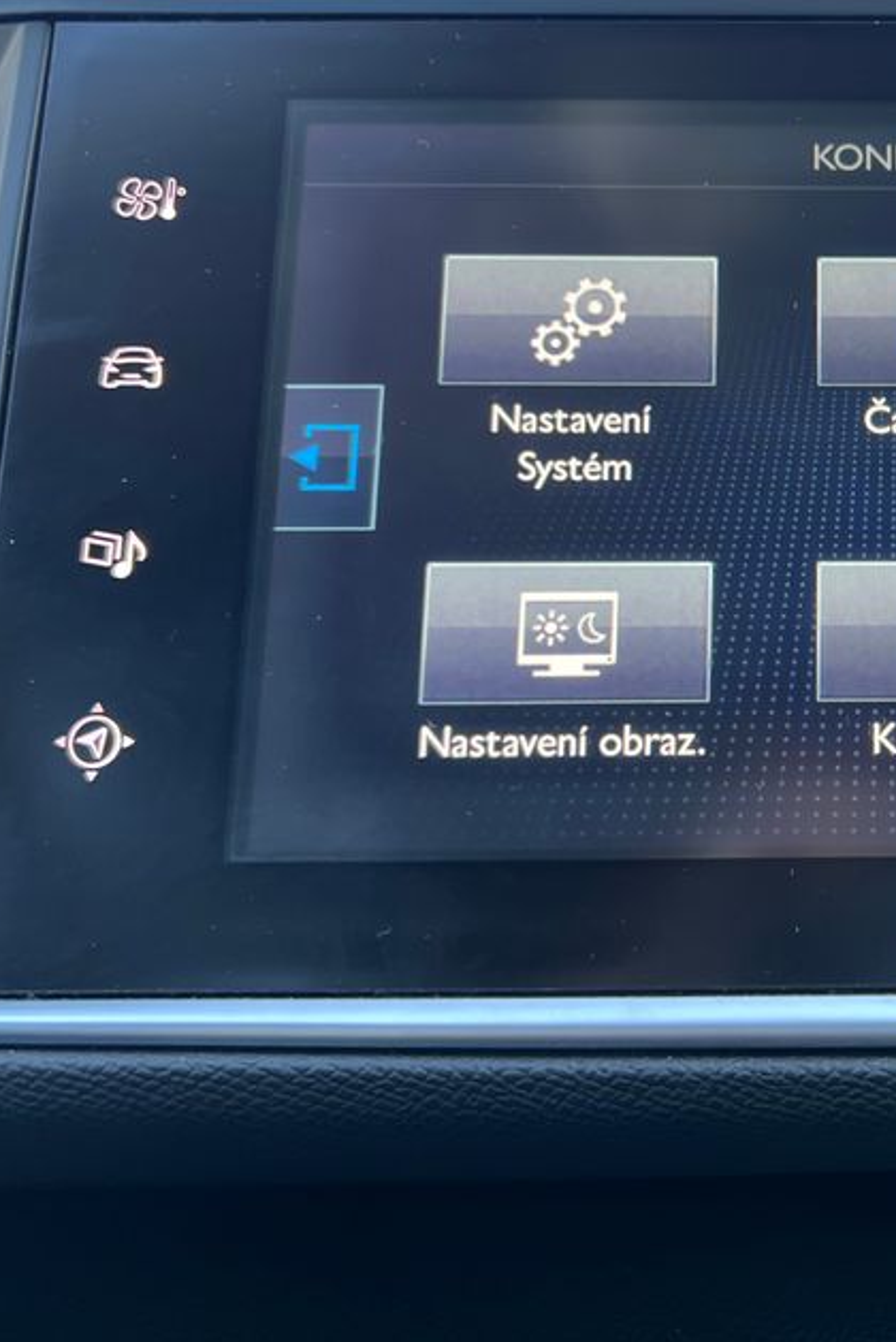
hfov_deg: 28.7
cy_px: 527
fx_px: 1641
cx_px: 887
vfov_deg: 44.2
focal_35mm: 44
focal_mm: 5.7
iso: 100
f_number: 1.5
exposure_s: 1/121
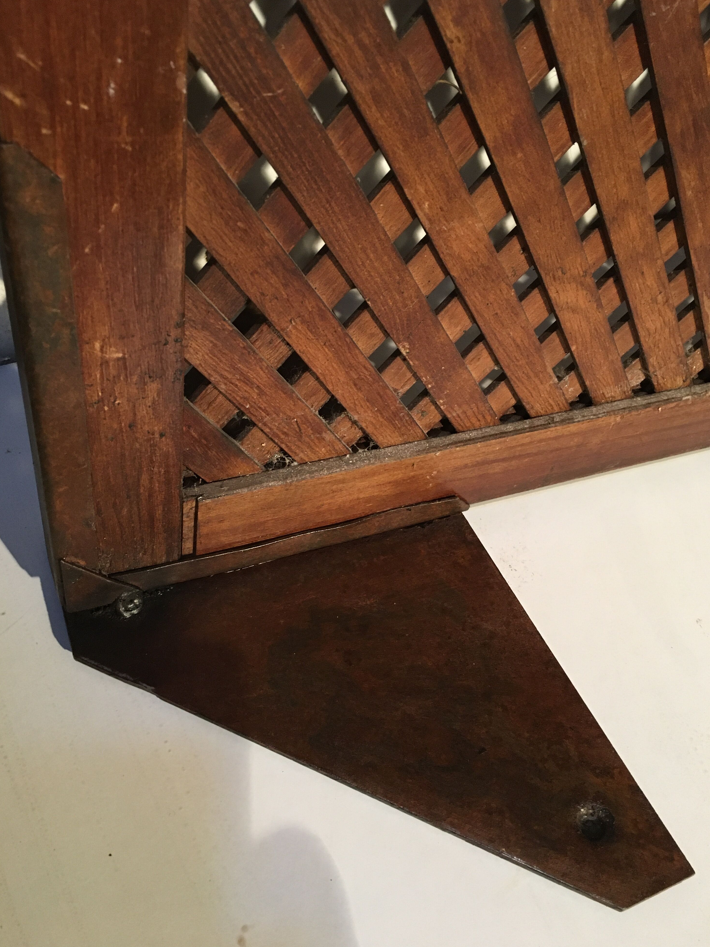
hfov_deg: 46.8
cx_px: 358
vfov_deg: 60.0
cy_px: 464
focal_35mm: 30
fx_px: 821
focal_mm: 4.15
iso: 200
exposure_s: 1/20
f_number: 2.2
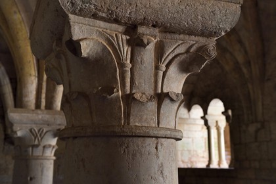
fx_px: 368
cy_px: 92
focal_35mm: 48
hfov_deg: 41.1
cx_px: 138
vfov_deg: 28.1
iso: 1600
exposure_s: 1/50
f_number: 4.5
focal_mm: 48
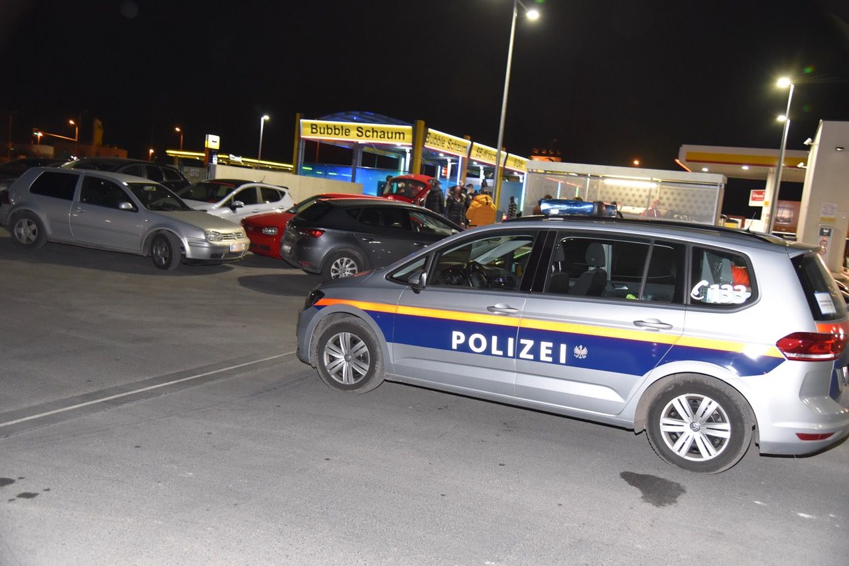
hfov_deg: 58.7
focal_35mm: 32
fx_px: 755
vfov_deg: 41.1
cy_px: 283
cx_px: 424
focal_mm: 32
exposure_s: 1/60
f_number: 4
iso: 3200
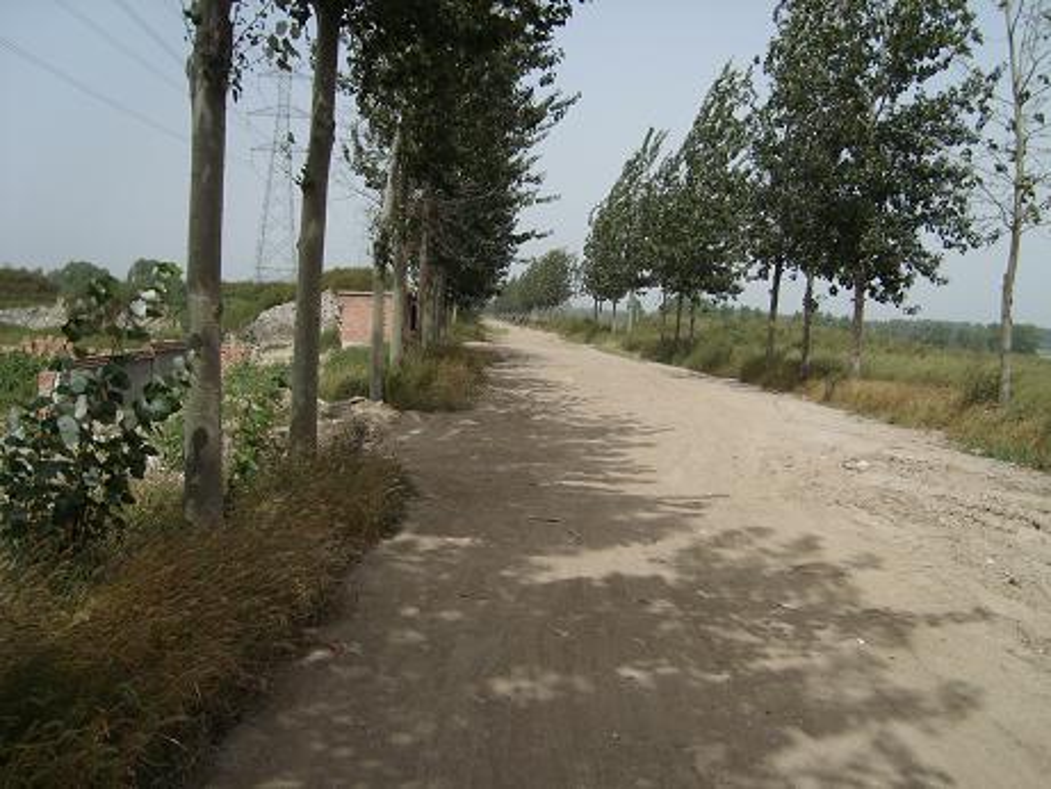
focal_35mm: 35
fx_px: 1063
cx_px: 526
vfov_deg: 40.7
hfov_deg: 52.6
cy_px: 394
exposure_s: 1/384
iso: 50
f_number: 7.1
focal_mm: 5.8
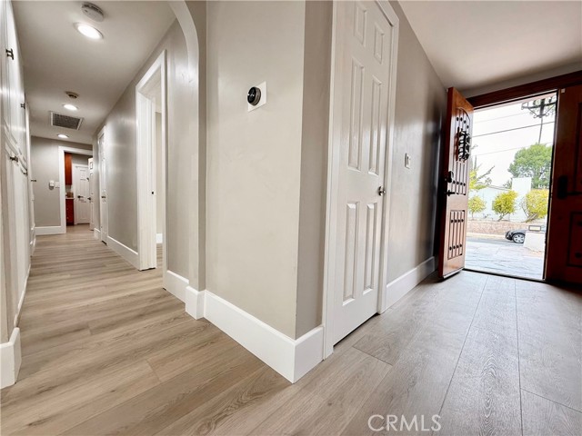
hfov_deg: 102.1
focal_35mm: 14
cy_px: 218
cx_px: 291
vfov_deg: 85.7
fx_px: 235
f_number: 2.2
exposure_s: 1/120
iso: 125
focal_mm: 2.22
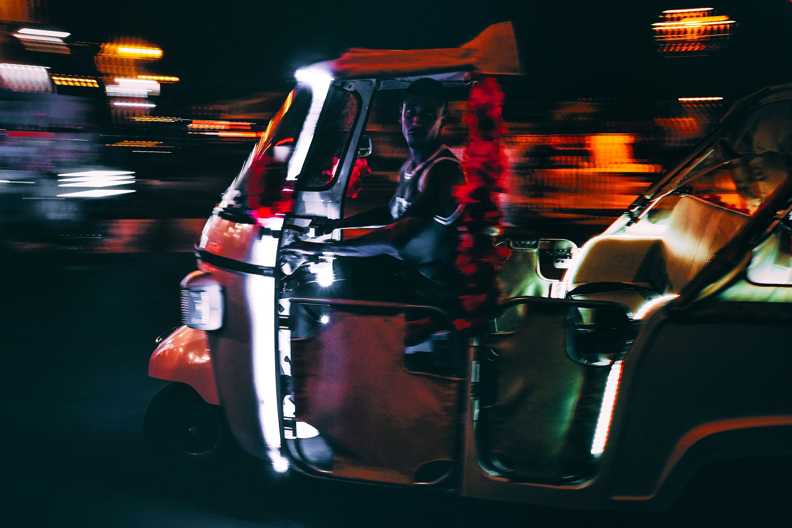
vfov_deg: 37.9
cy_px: 264
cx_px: 396
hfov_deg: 54.4
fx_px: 770
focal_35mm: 35
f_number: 5.6
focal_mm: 23
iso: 1600
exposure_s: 1/15
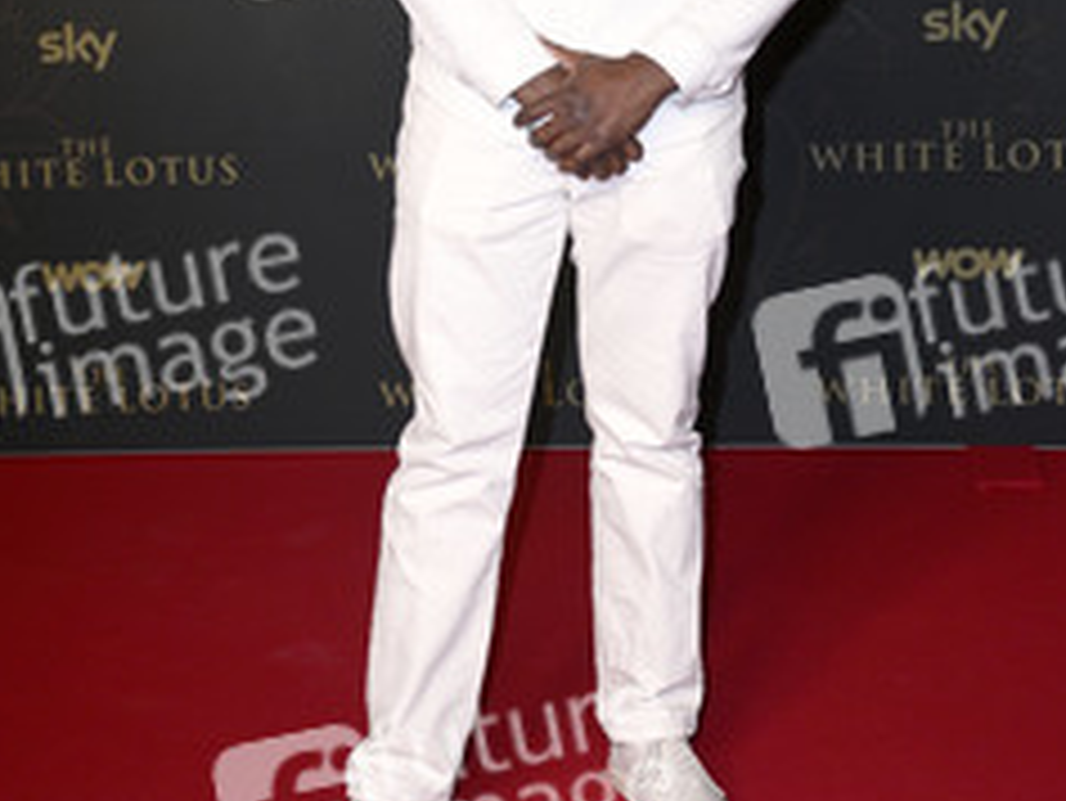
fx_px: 2496
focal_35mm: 81
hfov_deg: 24.1
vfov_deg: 18.0
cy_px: 117
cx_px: 576
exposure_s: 1/200
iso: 1250
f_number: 4.5
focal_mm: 50
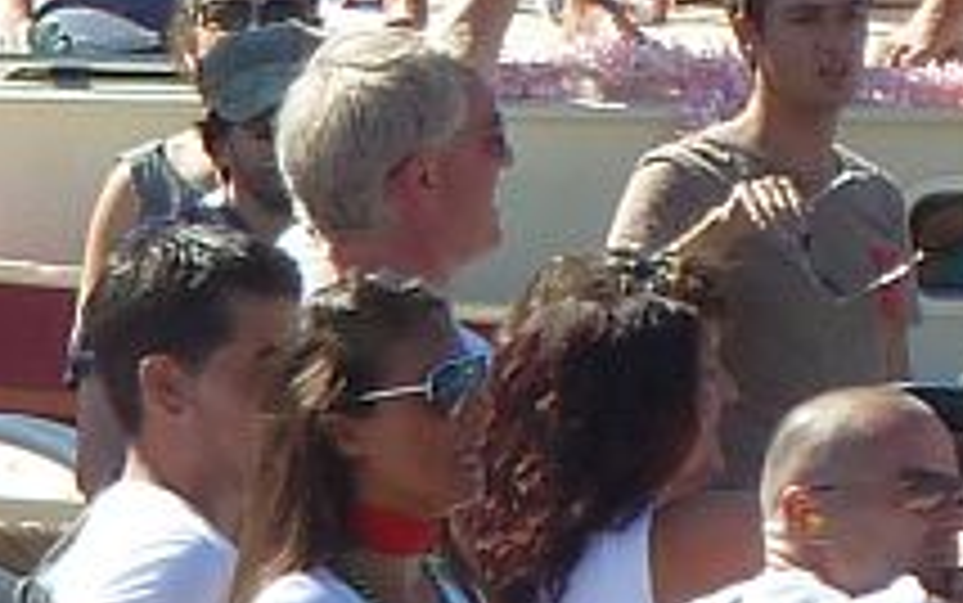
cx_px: 346
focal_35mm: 2250
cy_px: 158
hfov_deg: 0.9
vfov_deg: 0.6
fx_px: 59082
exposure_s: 1/200
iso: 80
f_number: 4.9
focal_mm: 49.2
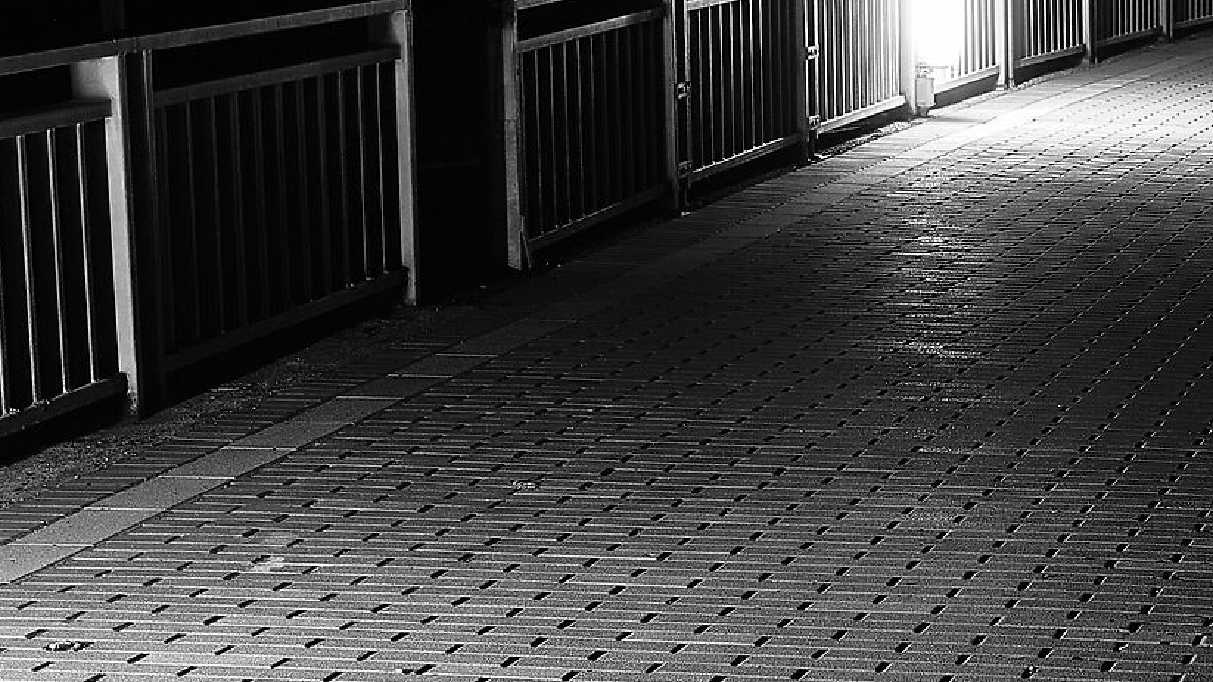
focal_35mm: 110
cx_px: 1259
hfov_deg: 18.8
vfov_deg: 11.0
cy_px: 479
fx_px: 3538
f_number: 7.1
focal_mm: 24
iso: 320
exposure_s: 6.5
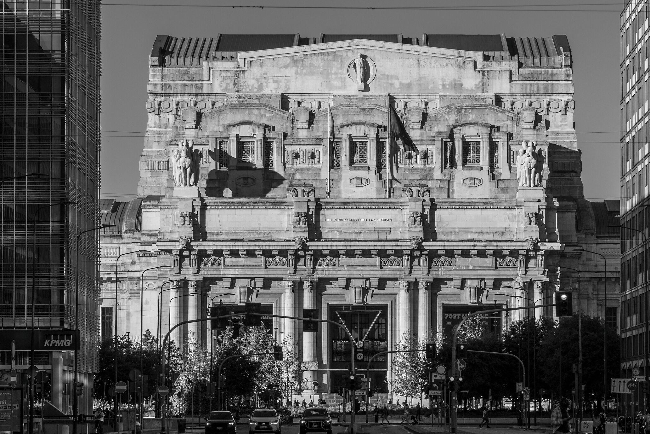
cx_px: 361
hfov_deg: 11.9
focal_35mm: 173
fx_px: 3116
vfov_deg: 8.0
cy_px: 238
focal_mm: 99
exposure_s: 1/1250
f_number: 8
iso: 320
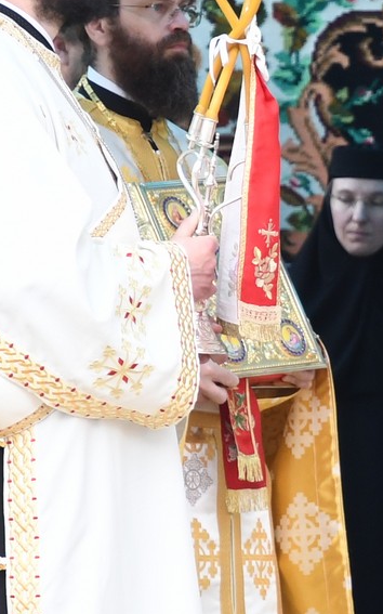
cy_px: 236
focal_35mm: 259
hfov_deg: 5.0
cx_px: 574
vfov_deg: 8.1
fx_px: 4329
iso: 800
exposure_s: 1/500
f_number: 4
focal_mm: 80
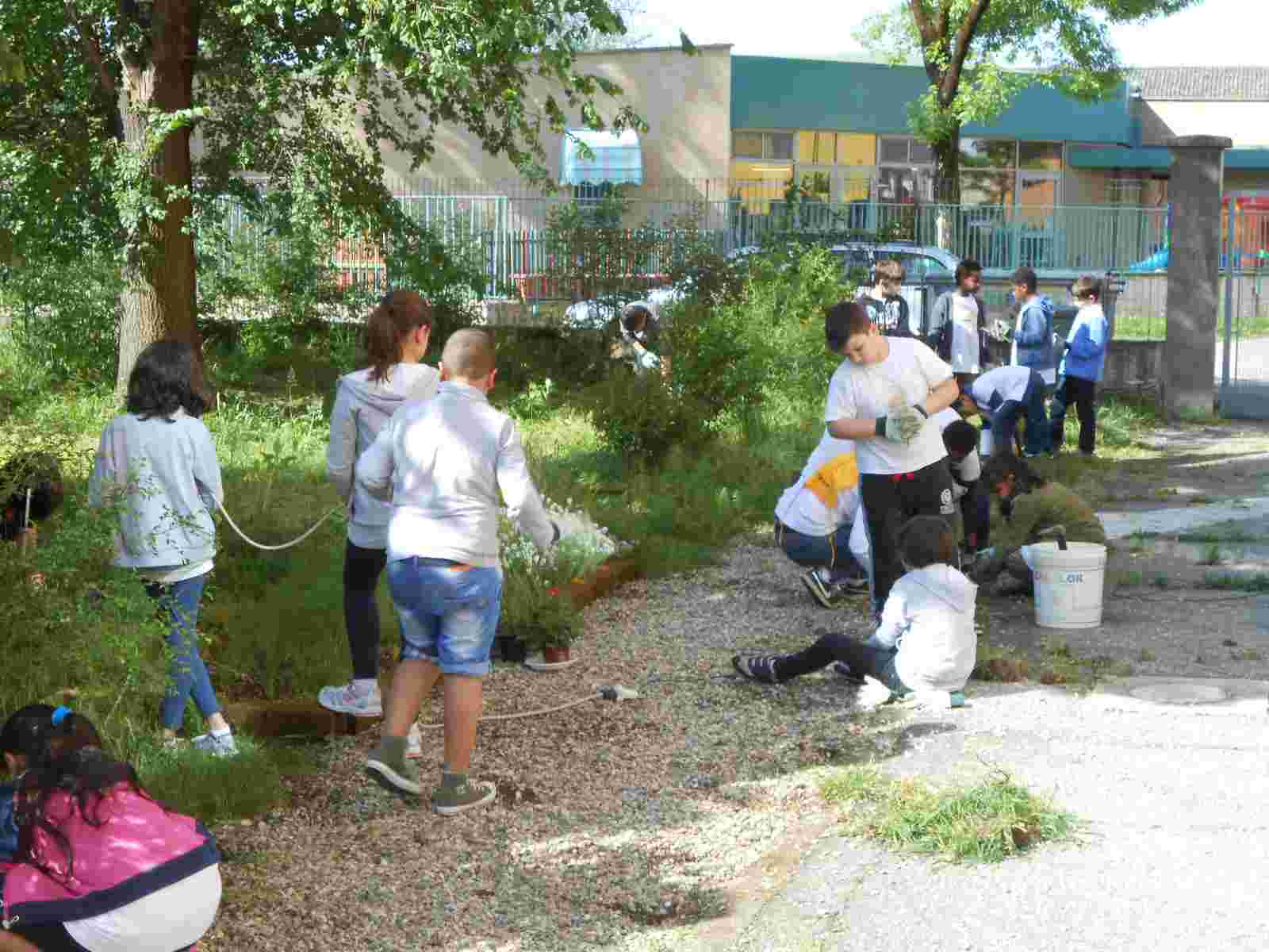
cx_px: 634
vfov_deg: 23.3
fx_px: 2310
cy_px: 476
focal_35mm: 63
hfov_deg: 30.7
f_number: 5.6
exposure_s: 1/100
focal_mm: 11.3
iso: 80
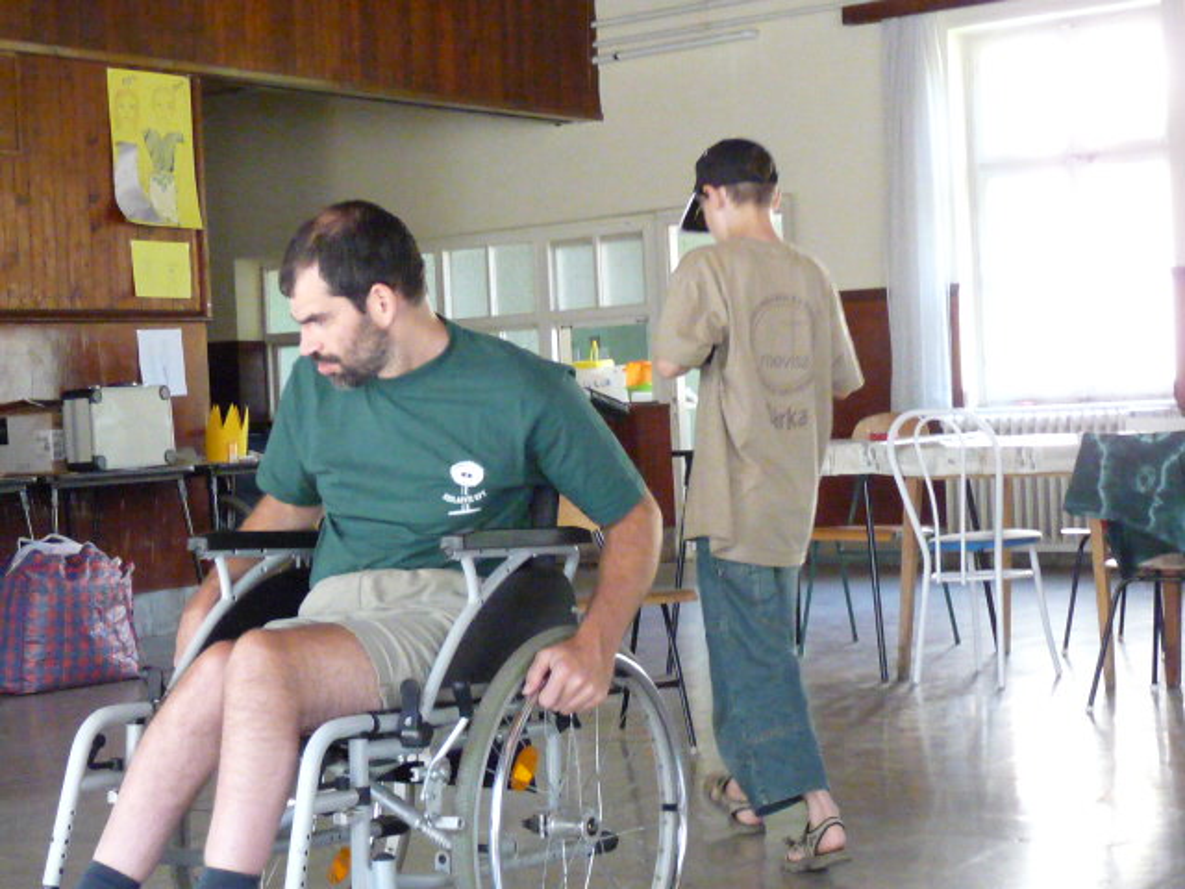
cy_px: 444
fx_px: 2191
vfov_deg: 22.9
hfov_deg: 30.3
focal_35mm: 64
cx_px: 592
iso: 800
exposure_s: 1/50
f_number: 3
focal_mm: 6.5
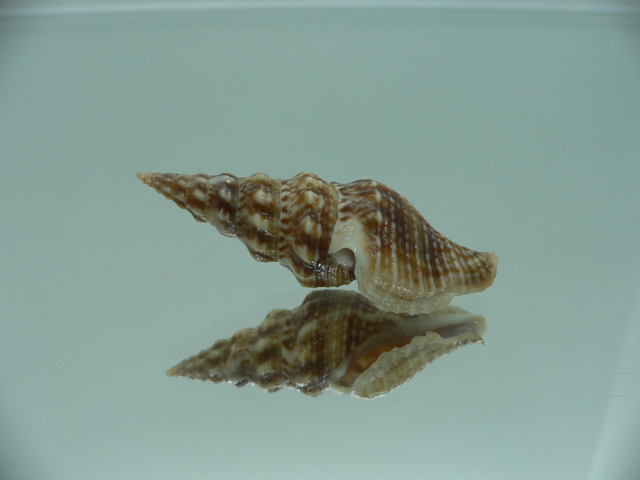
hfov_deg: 52.6
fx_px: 647
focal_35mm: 35
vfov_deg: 40.7
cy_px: 240
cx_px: 320
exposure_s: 1/60
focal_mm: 4.6
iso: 80
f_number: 2.8
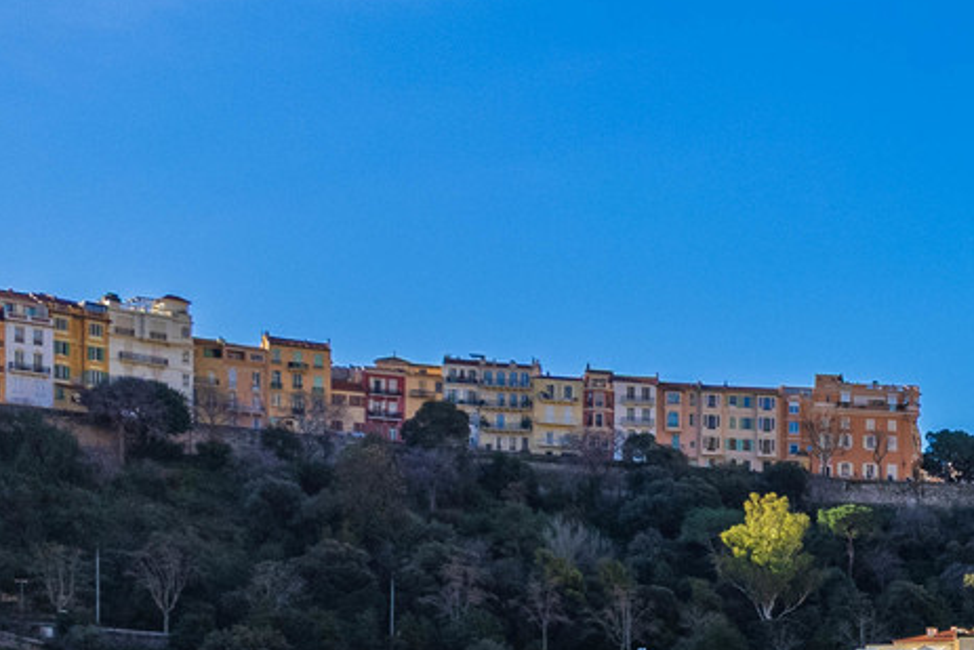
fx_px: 2057
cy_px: 821
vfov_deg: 17.0
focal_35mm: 76
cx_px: 1546
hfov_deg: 21.4
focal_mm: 8.4
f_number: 2.8
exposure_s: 1/1600
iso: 100
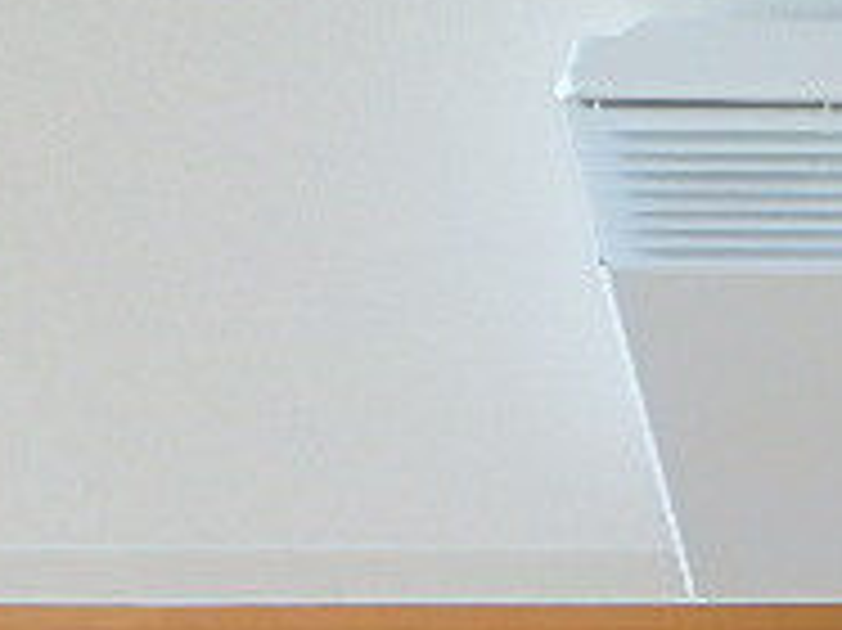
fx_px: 1750
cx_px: 1193
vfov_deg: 20.4
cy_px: 364
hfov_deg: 22.9
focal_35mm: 72
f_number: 3.5
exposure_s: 1/50
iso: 200
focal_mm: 3.7
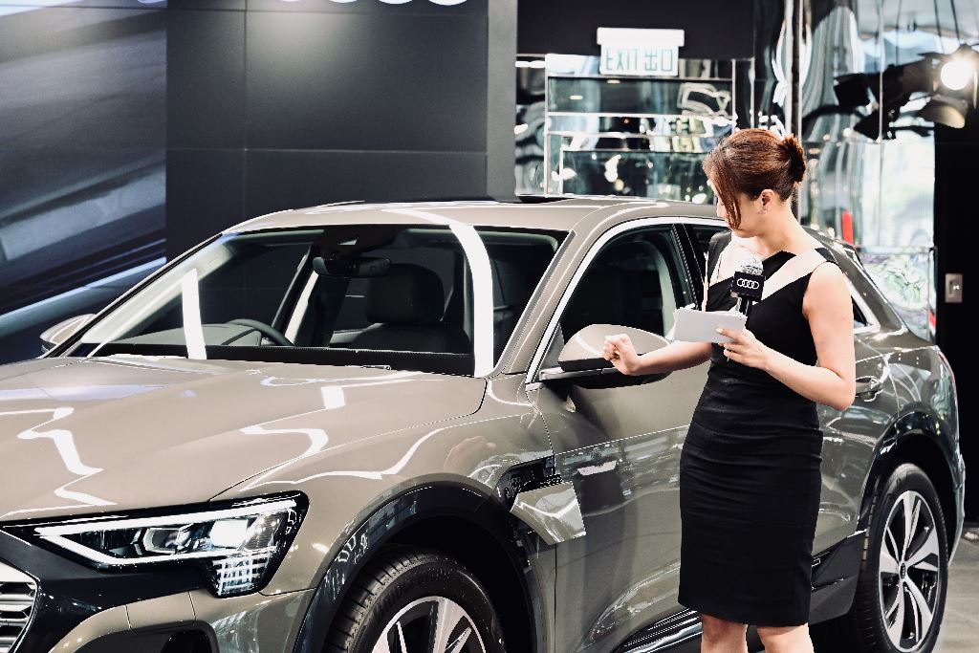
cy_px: 326
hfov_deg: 28.8
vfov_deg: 19.5
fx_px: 1904
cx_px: 490
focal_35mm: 70
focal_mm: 70
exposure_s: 1/125
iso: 1000
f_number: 4.5
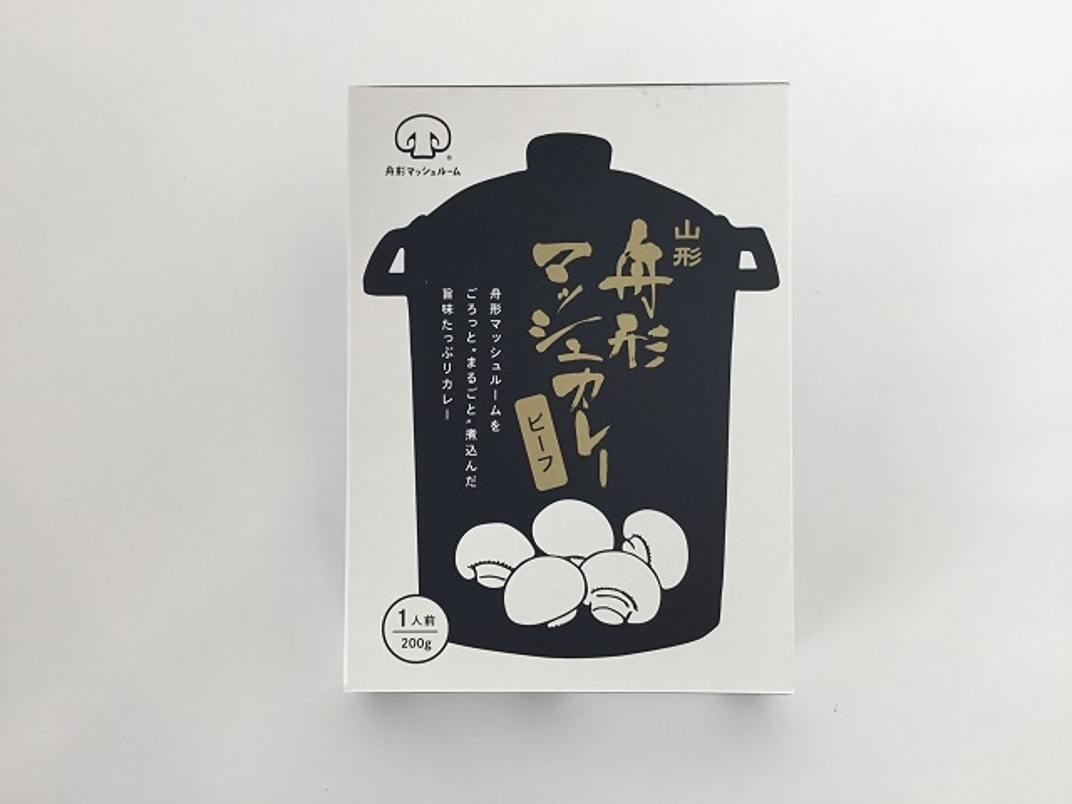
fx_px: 960
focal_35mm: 31
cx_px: 536
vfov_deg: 45.4
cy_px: 402
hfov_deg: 58.4
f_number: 2.4
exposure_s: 1/60
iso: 32
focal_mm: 3.3
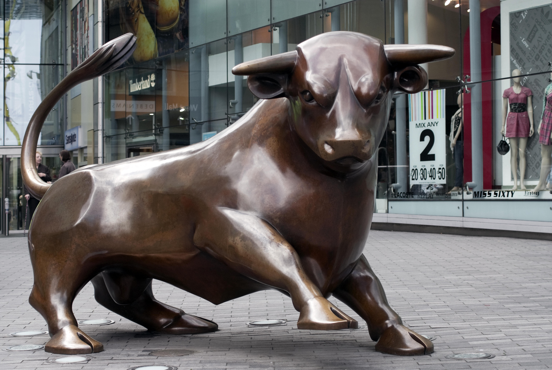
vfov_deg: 19.0
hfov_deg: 28.0
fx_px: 1105
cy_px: 185
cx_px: 276
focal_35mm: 72
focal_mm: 48
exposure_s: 1/320
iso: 200
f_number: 3.8
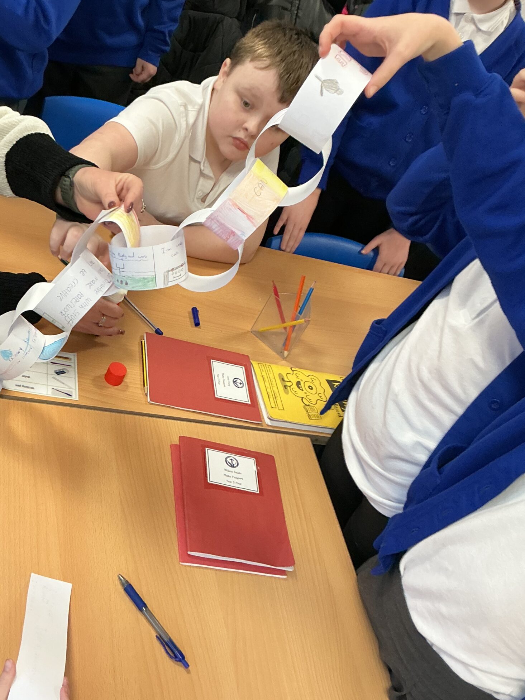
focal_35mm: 38
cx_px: 183
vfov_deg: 49.0
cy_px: 359
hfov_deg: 37.4
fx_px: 769
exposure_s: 1/60
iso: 100
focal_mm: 3
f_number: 1.8
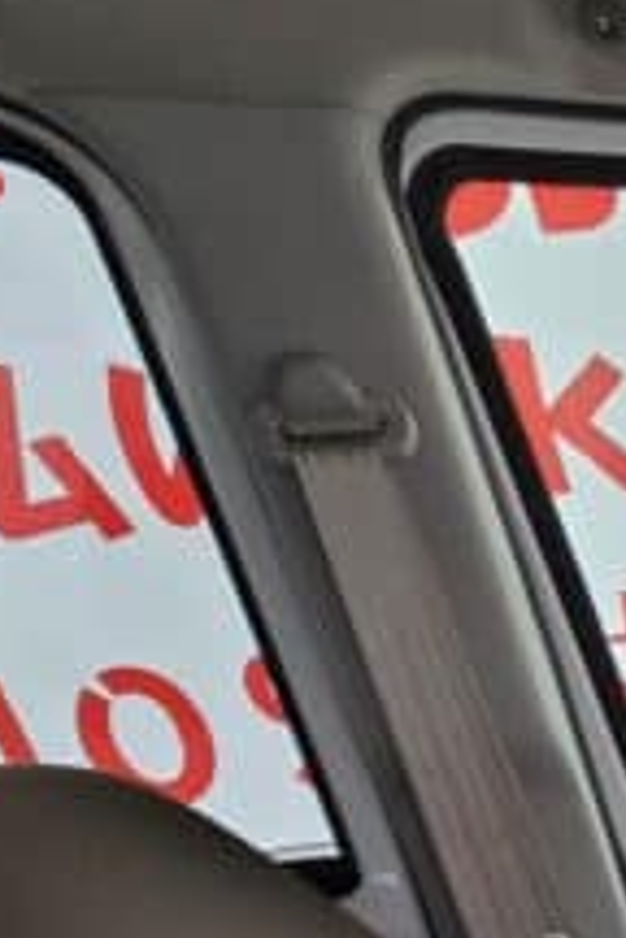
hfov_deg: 15.6
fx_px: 1304
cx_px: 1465
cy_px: 1272
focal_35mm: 50
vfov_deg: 29.9
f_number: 2.2
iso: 80
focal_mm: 2.2
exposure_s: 1/100
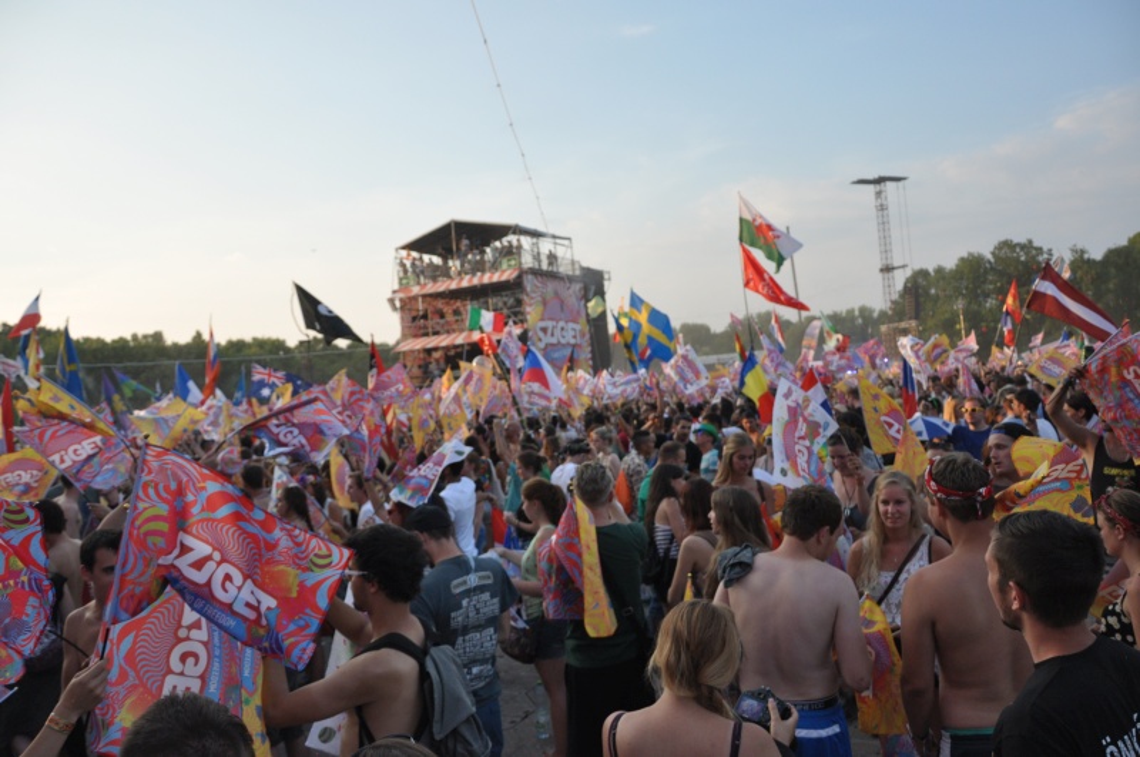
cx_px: 570
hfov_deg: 67.5
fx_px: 854
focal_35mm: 27
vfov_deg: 47.8
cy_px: 378
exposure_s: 1/1250
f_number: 3.5
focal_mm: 18
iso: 640
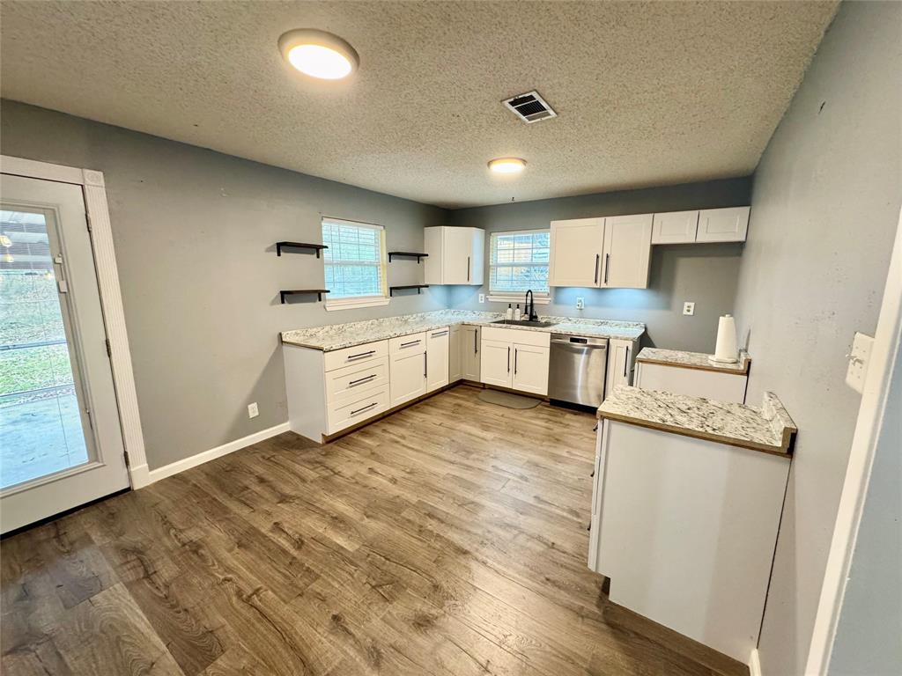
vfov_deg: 85.7
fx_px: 365
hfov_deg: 102.1
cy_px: 338
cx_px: 451
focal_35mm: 14
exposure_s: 1/60
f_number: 2.2
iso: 320
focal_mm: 2.22
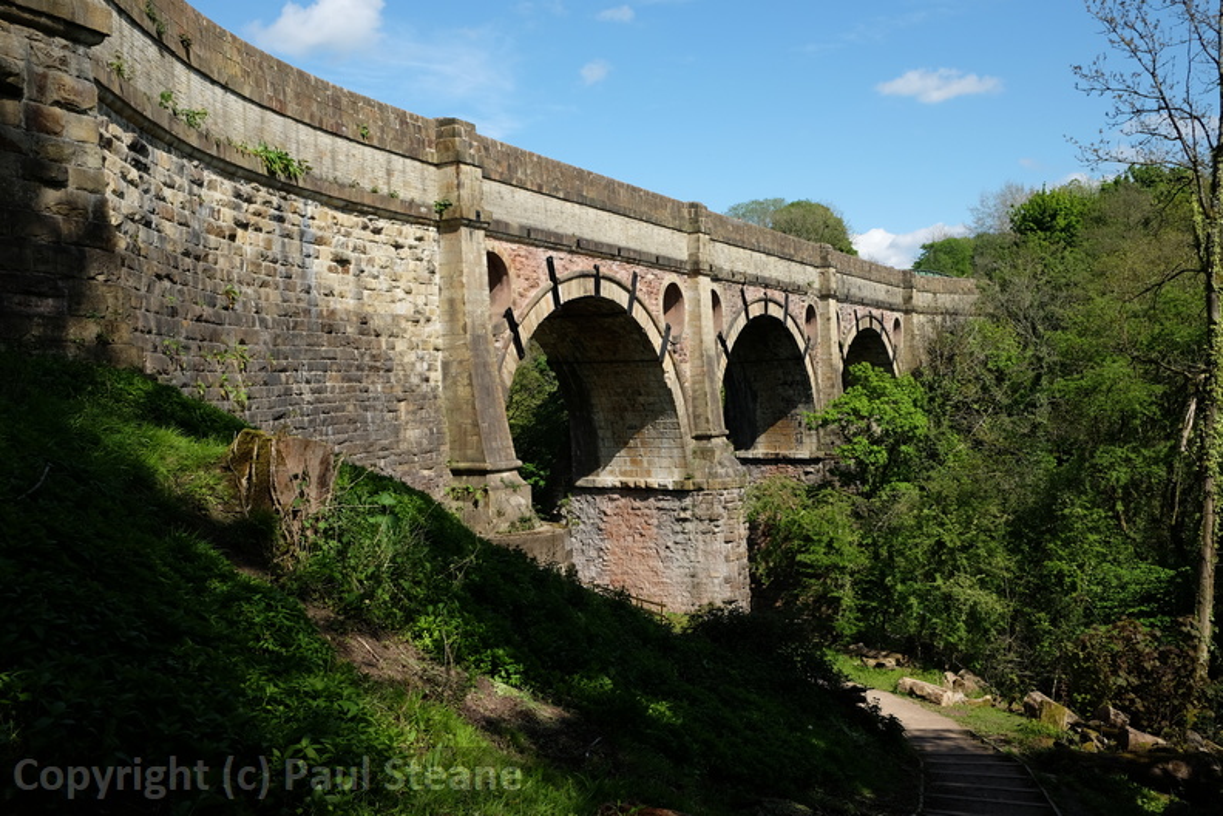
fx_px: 1053
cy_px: 408
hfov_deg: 60.3
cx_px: 612
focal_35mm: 31
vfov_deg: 42.3
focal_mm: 20.5
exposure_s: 1/420
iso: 200
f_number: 7.1
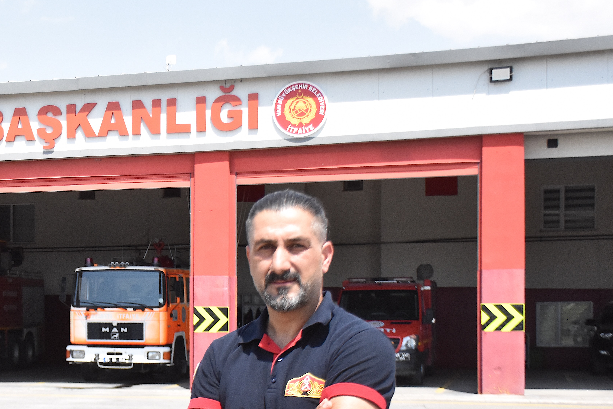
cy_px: 317
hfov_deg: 27.3
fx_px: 1224
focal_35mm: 72
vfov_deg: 18.8
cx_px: 84
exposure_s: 1/8000
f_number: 4
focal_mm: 27
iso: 1800
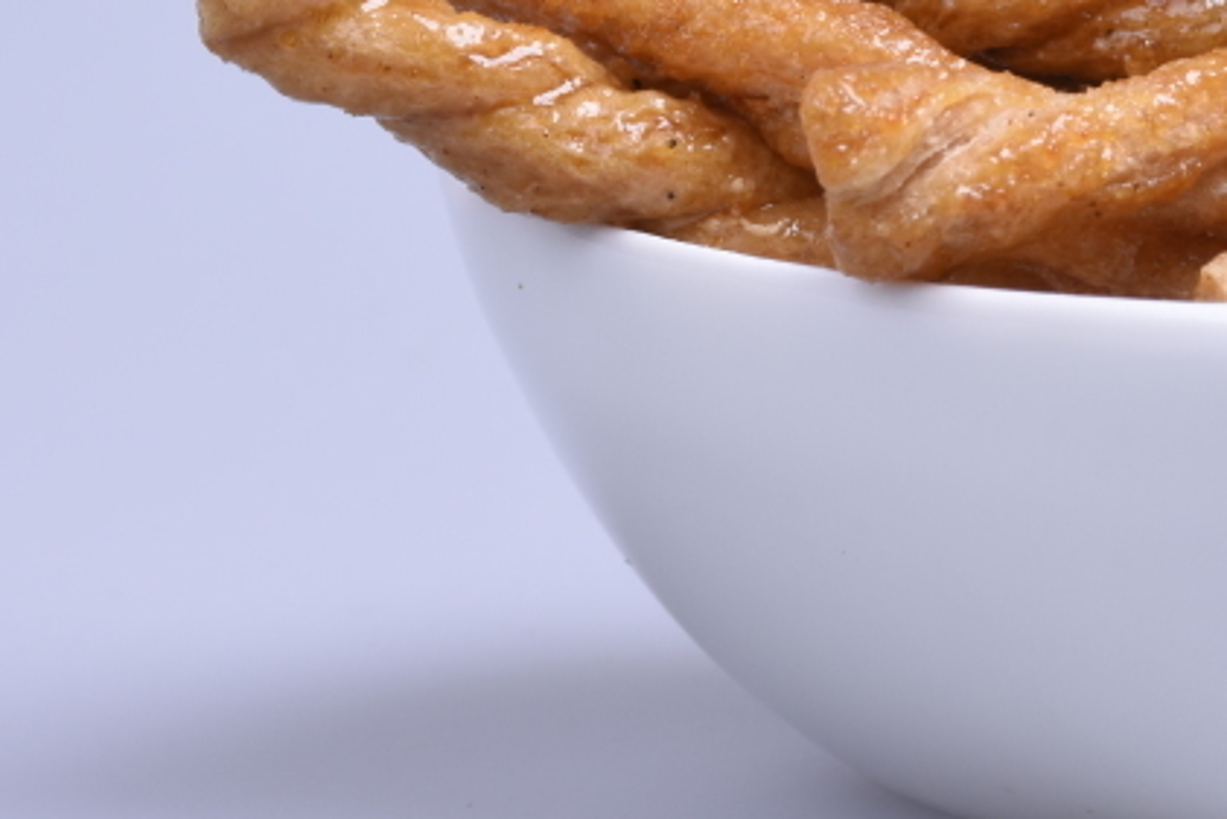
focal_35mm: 511
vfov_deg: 2.7
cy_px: -42
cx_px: 1195
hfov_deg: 4.0
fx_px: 17422
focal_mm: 140
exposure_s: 1/125
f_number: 18
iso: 100
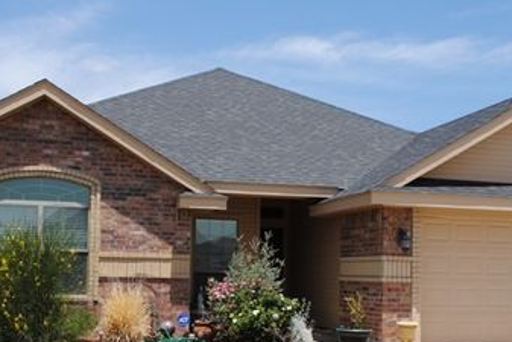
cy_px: 251
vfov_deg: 27.2
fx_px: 697
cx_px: 229
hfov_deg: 40.3
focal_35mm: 49
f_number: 9
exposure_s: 1/320
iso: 100
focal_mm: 22
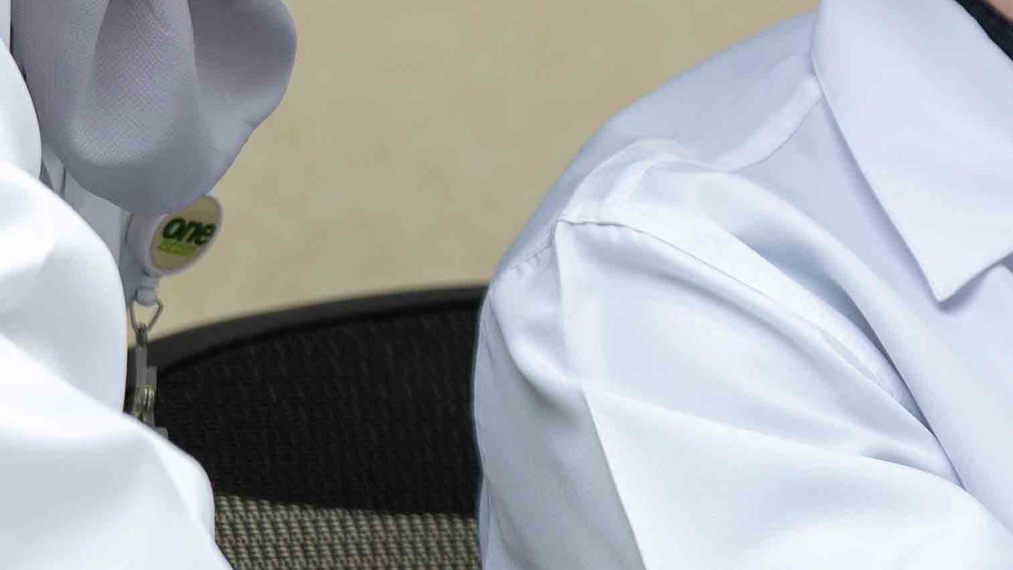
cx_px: 1683
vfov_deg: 4.2
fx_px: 7762
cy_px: 507
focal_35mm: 289
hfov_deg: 7.3
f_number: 2.2
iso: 100
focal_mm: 50
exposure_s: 1/125
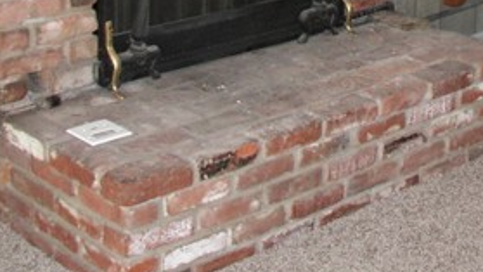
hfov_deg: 23.5
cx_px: 346
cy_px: -94
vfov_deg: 12.9
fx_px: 1153
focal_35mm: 90
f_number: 2.8
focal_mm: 6
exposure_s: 1/30
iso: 125
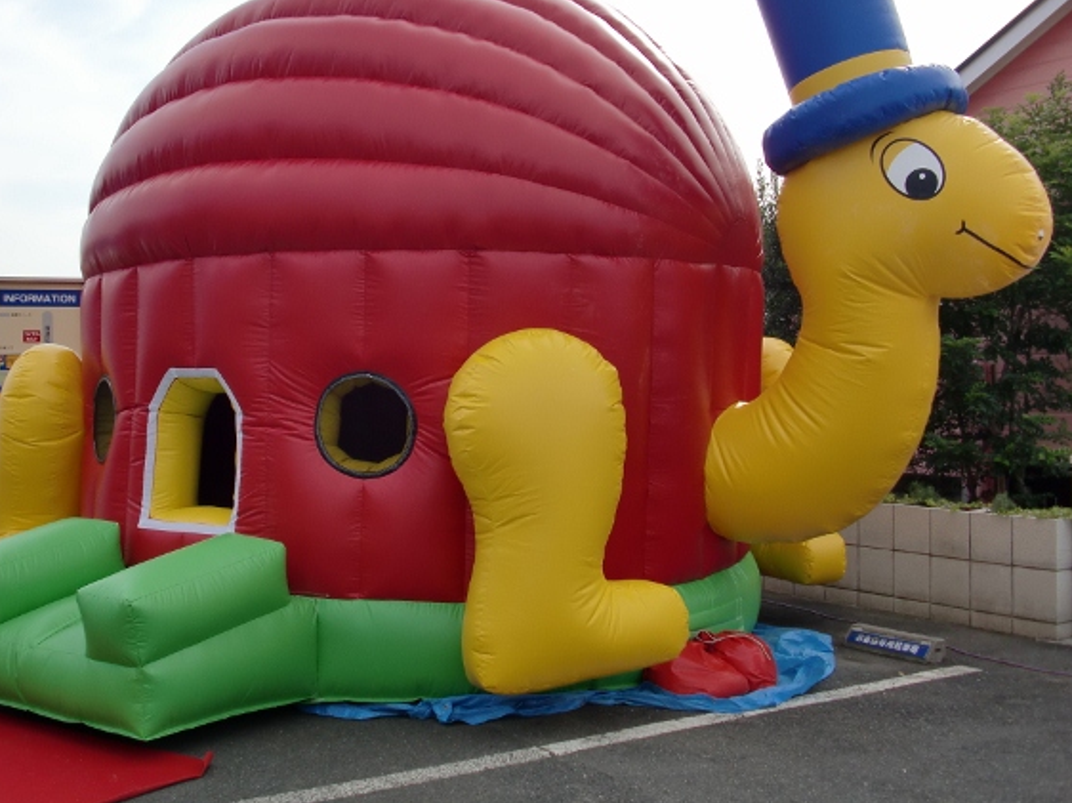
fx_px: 1269
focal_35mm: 41
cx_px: 467
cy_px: 351
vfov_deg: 35.1
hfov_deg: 45.7
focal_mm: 6.3
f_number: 2.8
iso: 64
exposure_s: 1/1000
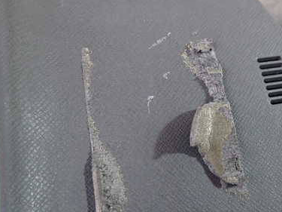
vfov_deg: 35.9
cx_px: 174
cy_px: 105
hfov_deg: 46.4
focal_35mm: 40
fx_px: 326
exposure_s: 1/30
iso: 500
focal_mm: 4.5
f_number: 2
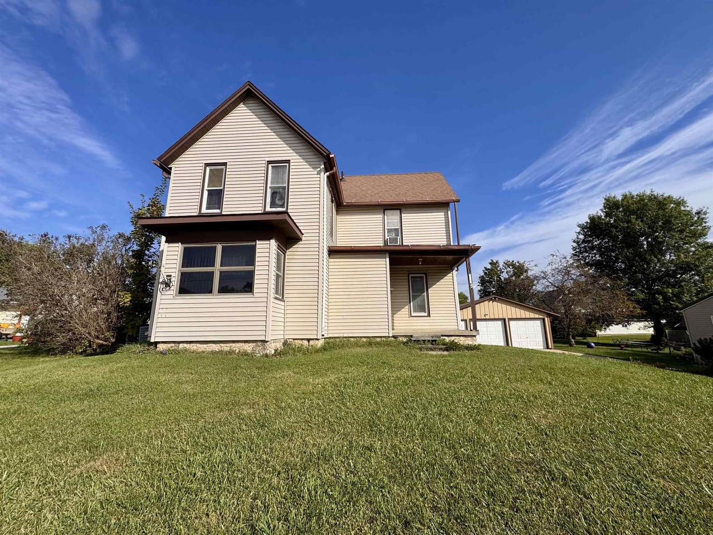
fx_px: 288
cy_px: 268
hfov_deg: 102.1
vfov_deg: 85.7
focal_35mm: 14
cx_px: 356
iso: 50
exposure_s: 1/3717
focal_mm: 2.22
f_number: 2.2
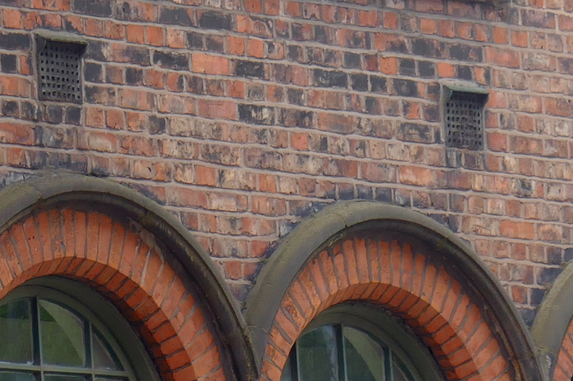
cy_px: -121
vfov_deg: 2.8
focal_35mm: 488
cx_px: -507
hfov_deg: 4.2
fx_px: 7765
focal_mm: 38.6
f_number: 5.3
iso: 125
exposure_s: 1/100
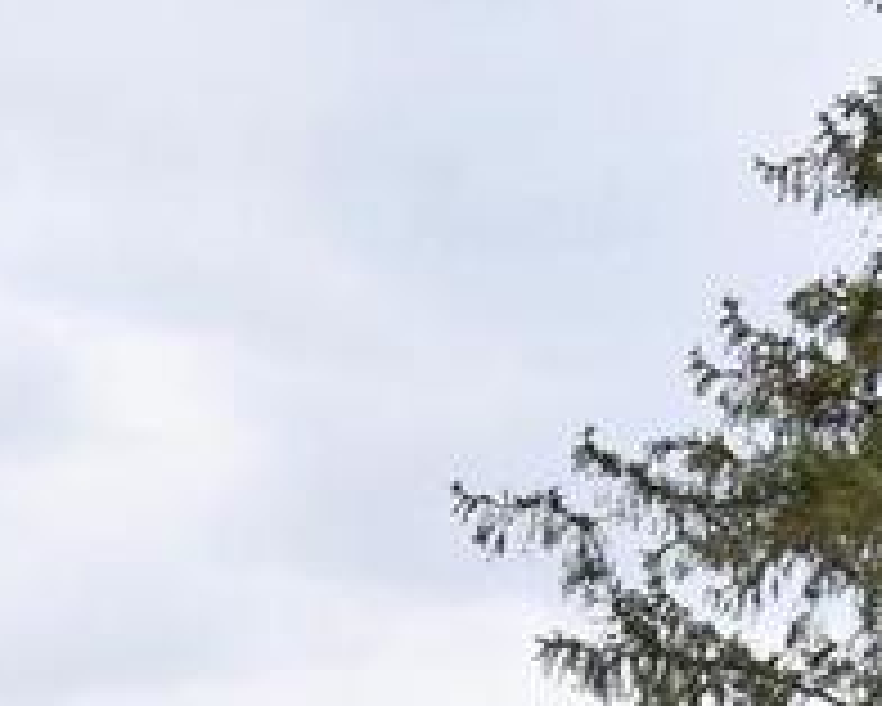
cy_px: 2001
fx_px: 6477
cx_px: -1062
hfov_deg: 7.4
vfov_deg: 5.9
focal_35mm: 248
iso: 500
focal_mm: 24
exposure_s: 1/1000
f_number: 4
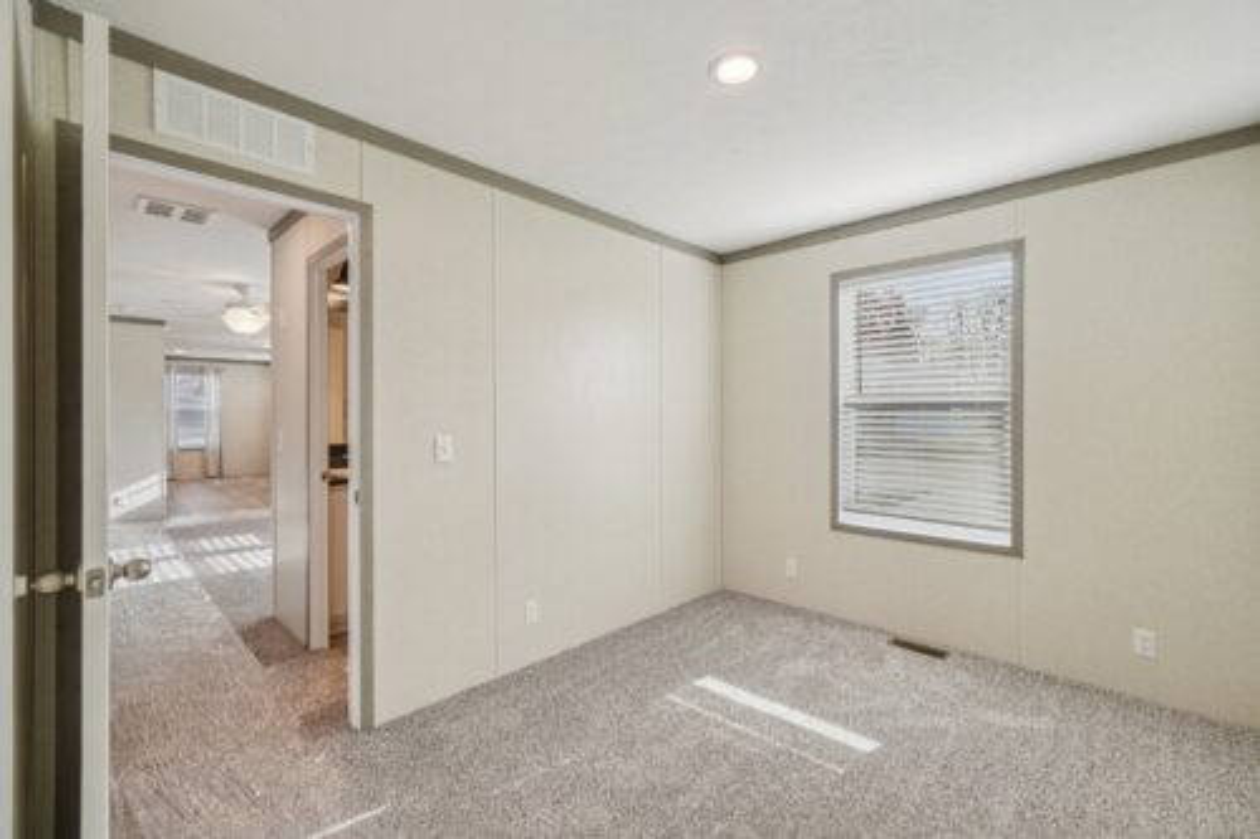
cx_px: 630
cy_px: 420
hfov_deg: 100.4
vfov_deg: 77.3
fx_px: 525
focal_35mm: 15
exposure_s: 1/30
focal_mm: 10
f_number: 8
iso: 160
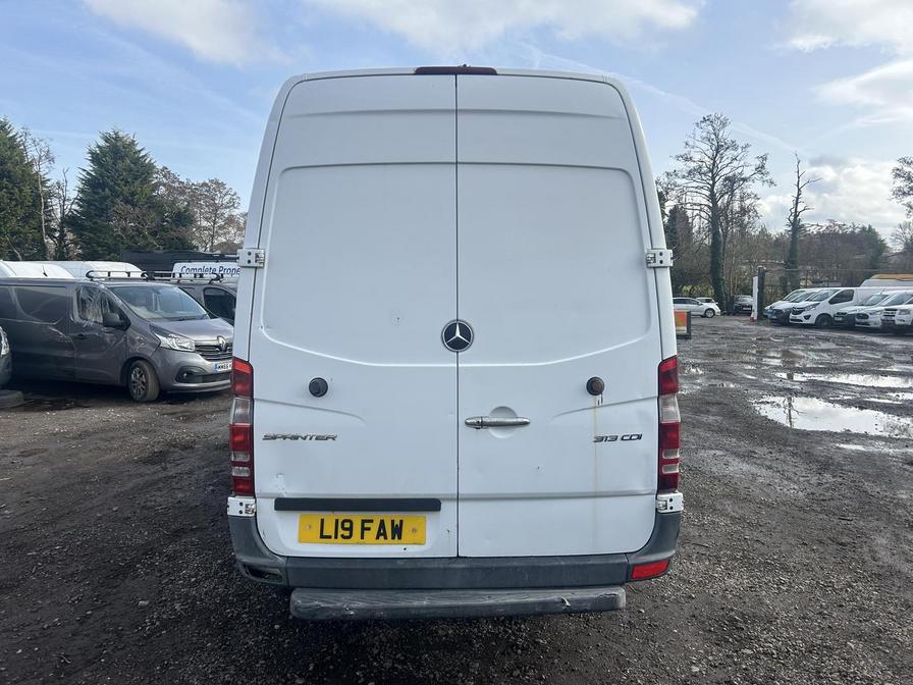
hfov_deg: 67.3
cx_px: 456
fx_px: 686
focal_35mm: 26
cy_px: 342
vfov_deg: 53.1
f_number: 1.5
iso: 50
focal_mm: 5.7
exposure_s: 1/2841
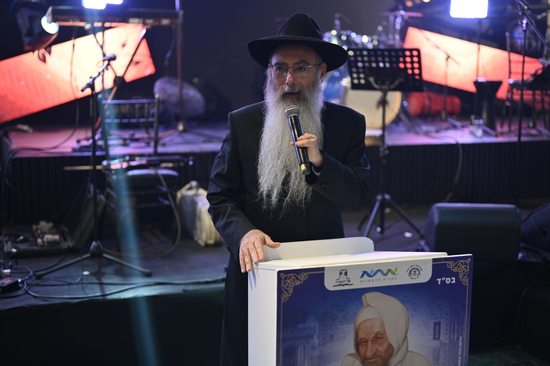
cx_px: 275
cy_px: 183
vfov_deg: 27.0
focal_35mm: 50
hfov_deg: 39.6
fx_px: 763
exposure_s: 1/200
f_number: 1.8
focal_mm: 50
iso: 800
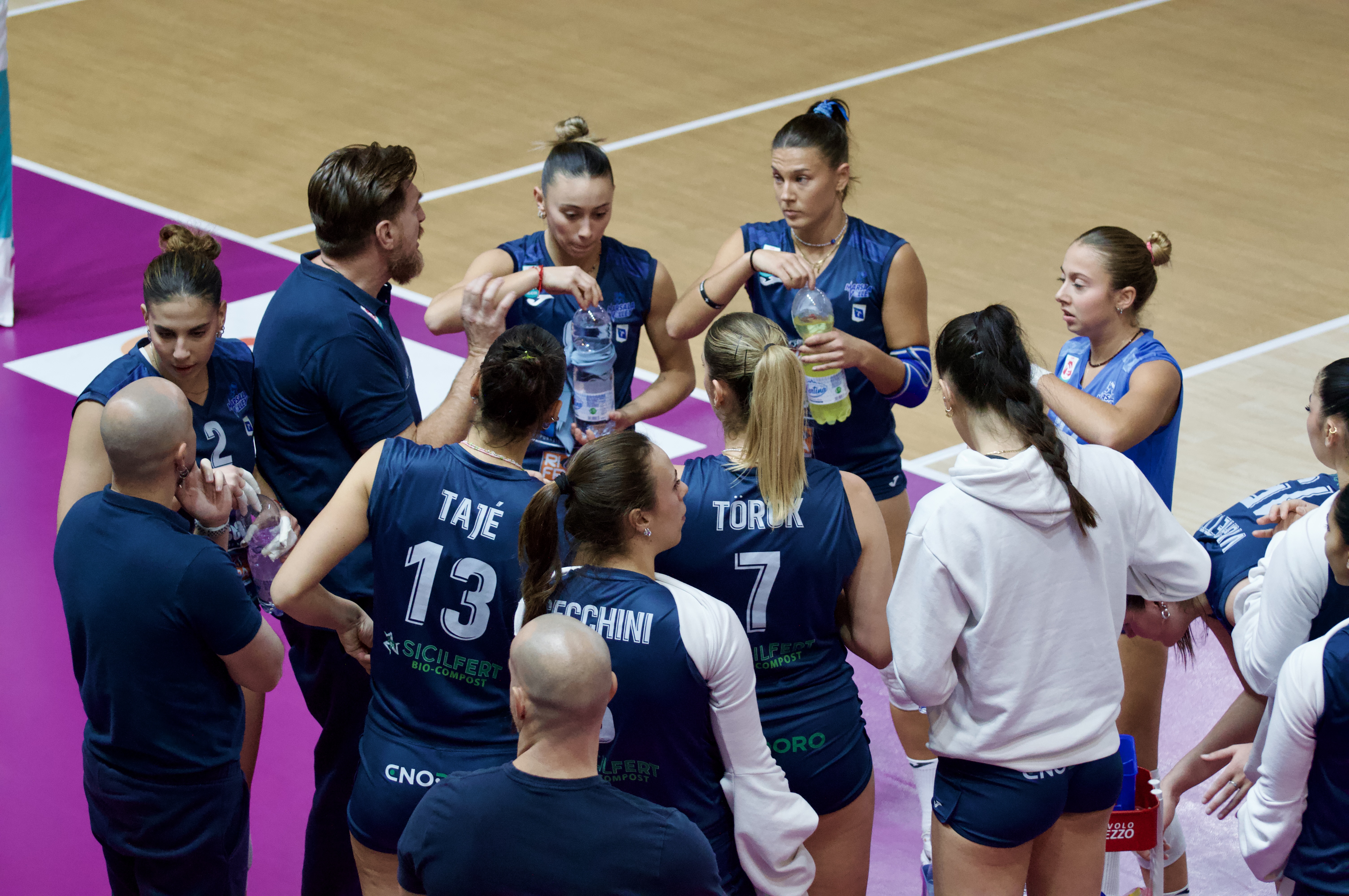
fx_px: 4830
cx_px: 674
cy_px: 448
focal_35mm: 129
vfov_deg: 10.6
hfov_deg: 15.9
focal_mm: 86
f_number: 4.5
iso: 3200
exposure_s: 1/320
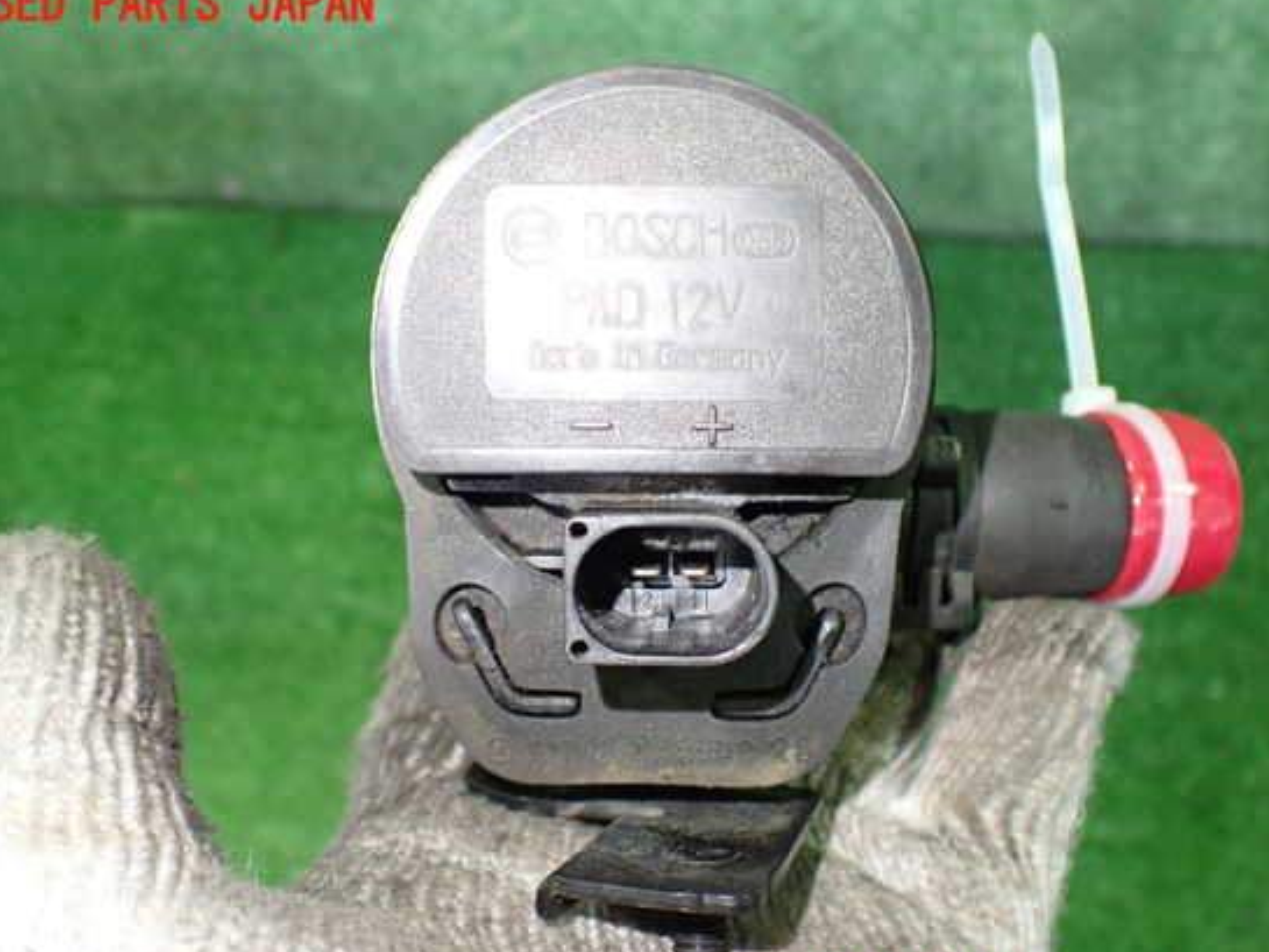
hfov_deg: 55.3
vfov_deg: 42.9
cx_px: 650
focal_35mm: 33
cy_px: 500
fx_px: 1210
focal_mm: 5.4
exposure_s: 1/50
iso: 800
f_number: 2.3
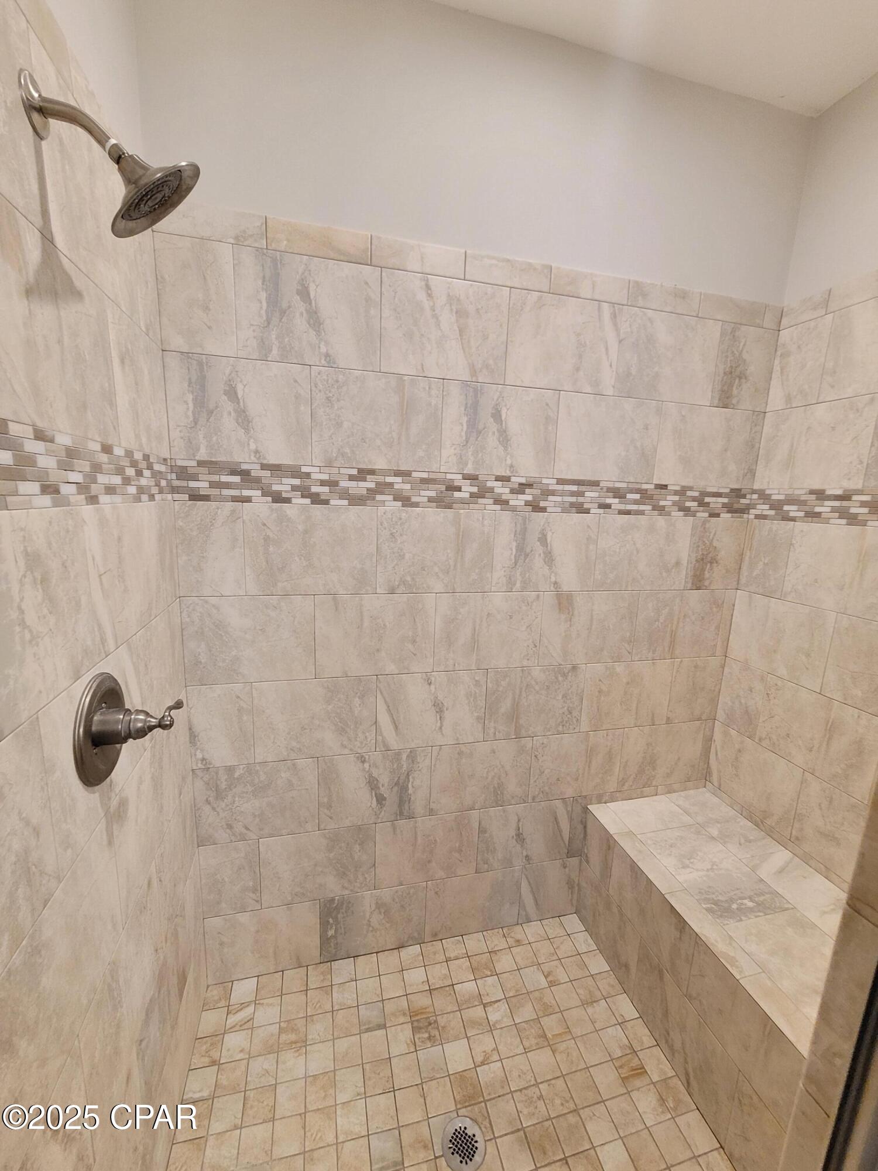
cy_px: 586
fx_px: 440
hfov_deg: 89.9
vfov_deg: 106.2
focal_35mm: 13
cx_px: 439
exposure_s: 1/30
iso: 320
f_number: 2.2
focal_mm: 2.2
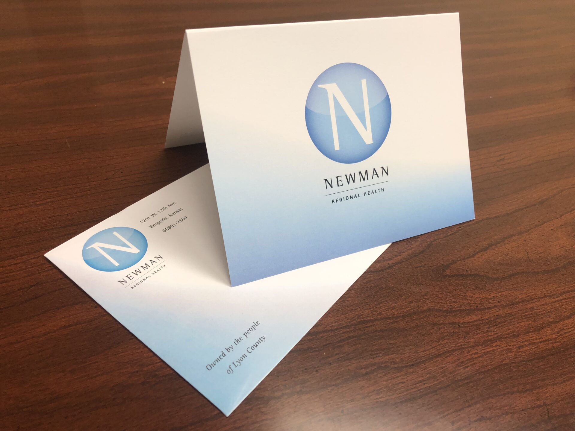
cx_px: 288
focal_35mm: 28
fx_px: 465
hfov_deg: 63.4
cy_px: 216
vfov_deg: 49.7
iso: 50
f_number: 1.8
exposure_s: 1/120
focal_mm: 3.99
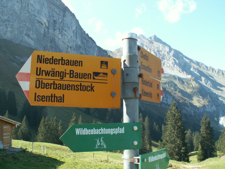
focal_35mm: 35
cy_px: 84
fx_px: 227
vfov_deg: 40.7
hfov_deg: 52.6
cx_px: 112
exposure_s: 1/100
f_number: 4.5
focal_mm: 5.86
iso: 50
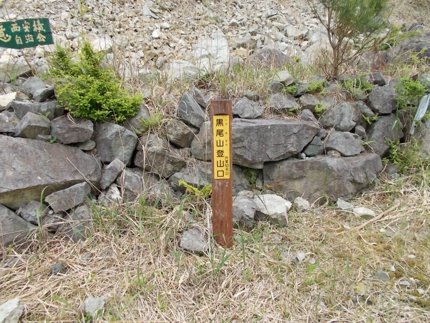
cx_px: 215
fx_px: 323
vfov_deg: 53.1
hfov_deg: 67.3
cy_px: 162
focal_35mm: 26
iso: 80
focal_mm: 4.6
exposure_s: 1/160
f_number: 3.2
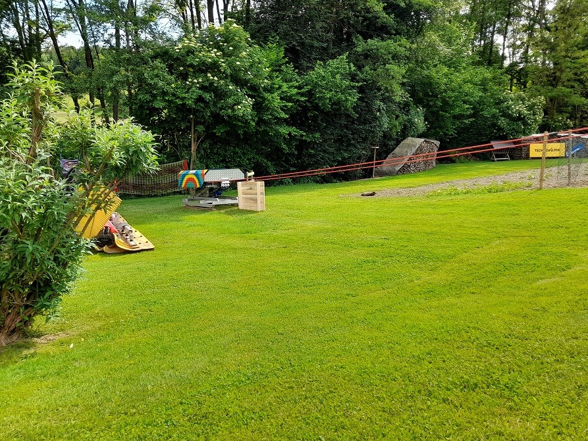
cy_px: 198
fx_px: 476
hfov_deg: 63.4
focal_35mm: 28
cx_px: 274
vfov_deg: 49.7
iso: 20
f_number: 2
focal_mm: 4.6
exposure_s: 1/233
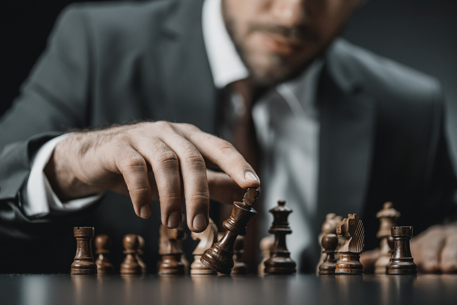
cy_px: 152
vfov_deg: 13.0
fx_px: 1333
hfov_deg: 19.5
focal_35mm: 105
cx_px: 228
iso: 200
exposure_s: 1/160
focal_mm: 105
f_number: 3.5
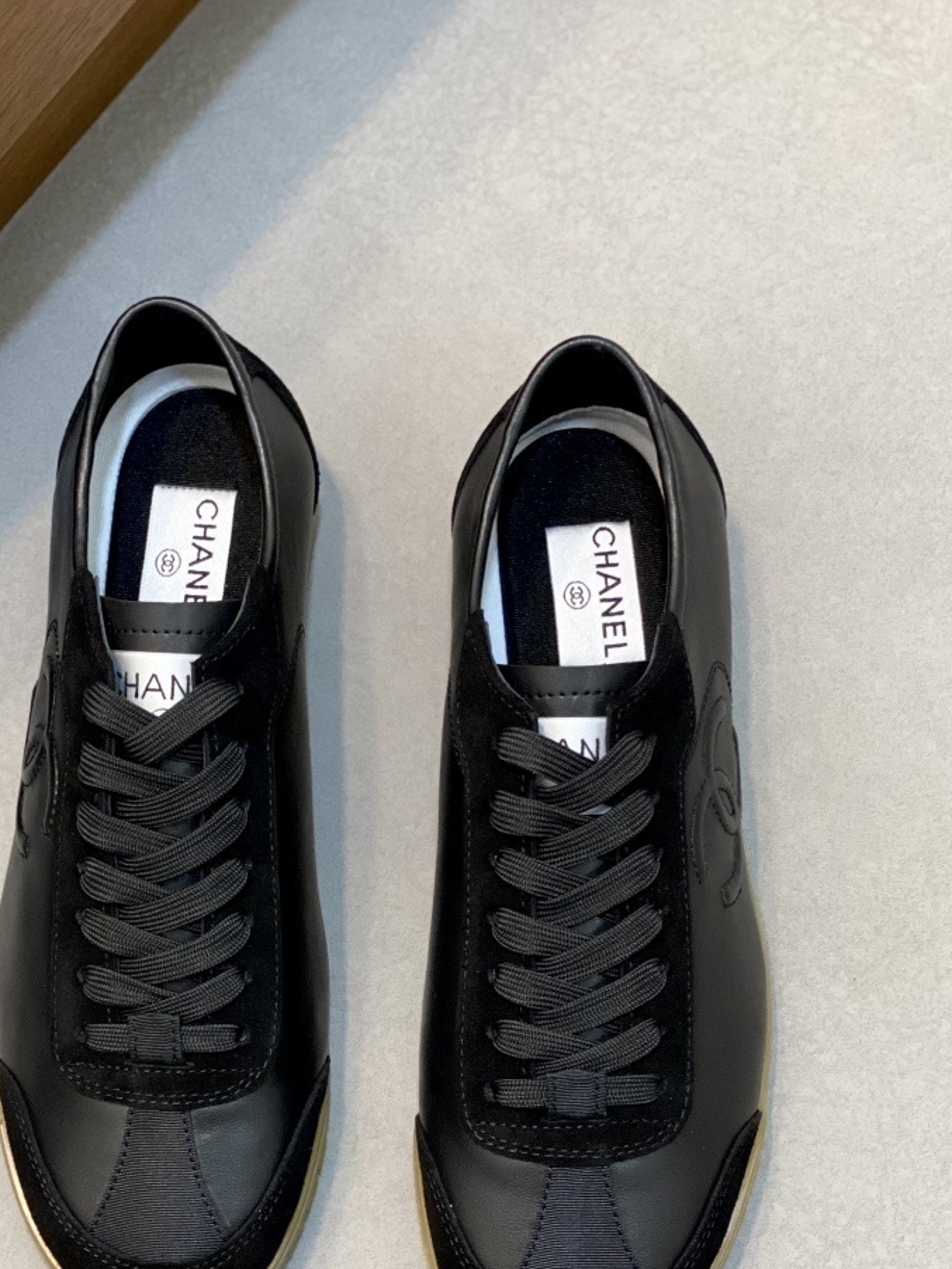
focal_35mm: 83
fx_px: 3042
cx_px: 321
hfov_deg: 17.7
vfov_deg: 23.3
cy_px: 937
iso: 200
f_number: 2
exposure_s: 1/100
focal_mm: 6
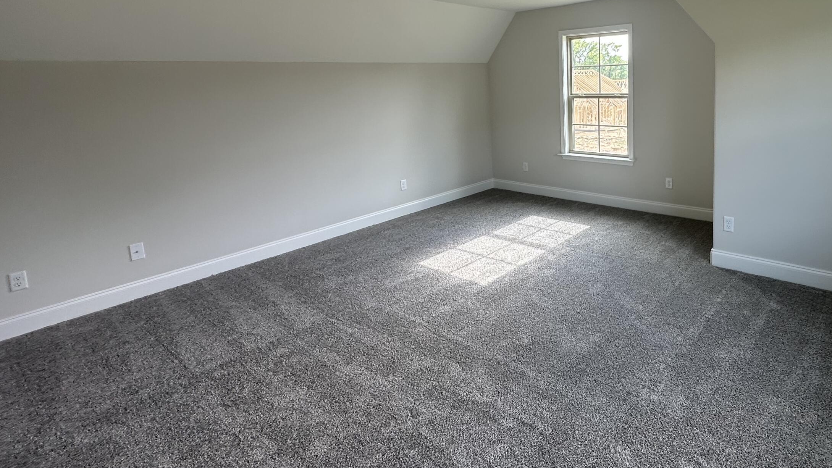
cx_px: 542
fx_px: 463
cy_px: 133
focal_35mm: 21
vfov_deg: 51.9
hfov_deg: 81.5
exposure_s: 1/120
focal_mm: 2.22
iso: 50
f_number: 2.2
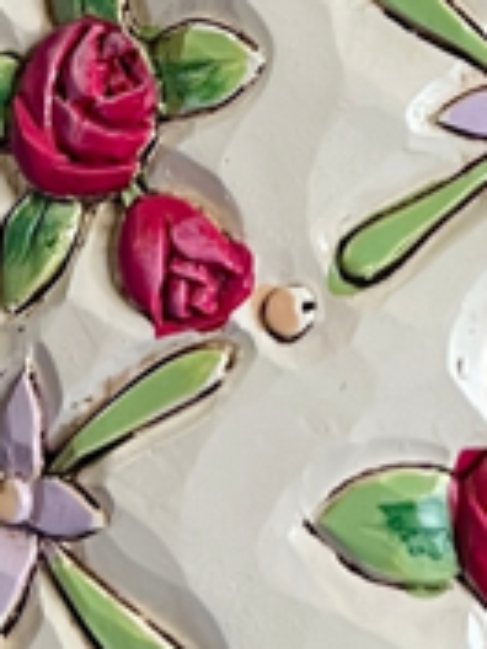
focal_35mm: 177
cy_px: -210
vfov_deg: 10.9
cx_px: 635
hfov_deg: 8.3
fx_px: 3320
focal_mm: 5.7
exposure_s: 1/62
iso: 125
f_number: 1.5
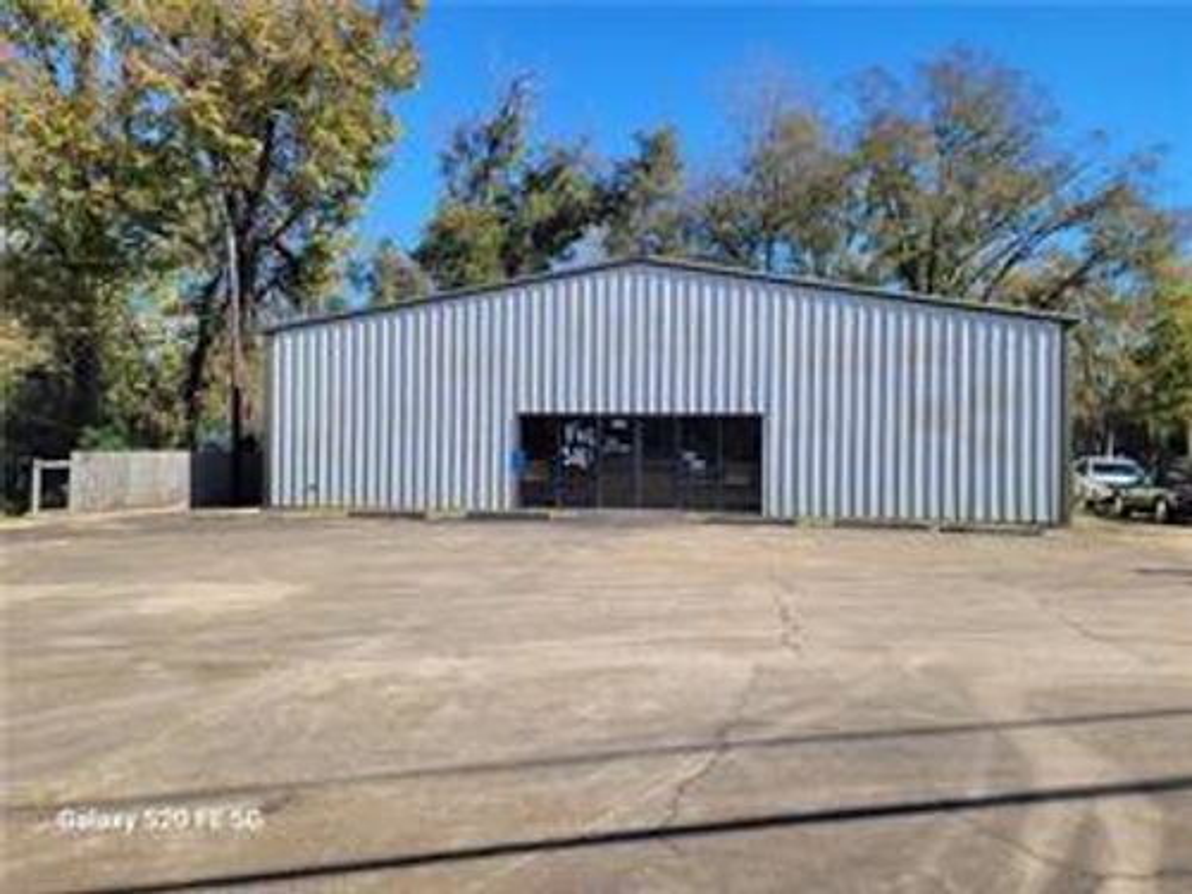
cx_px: 596
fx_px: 895
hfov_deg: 67.3
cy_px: 447
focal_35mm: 26
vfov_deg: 53.1
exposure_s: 1/1576
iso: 40
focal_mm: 5.4
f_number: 1.8
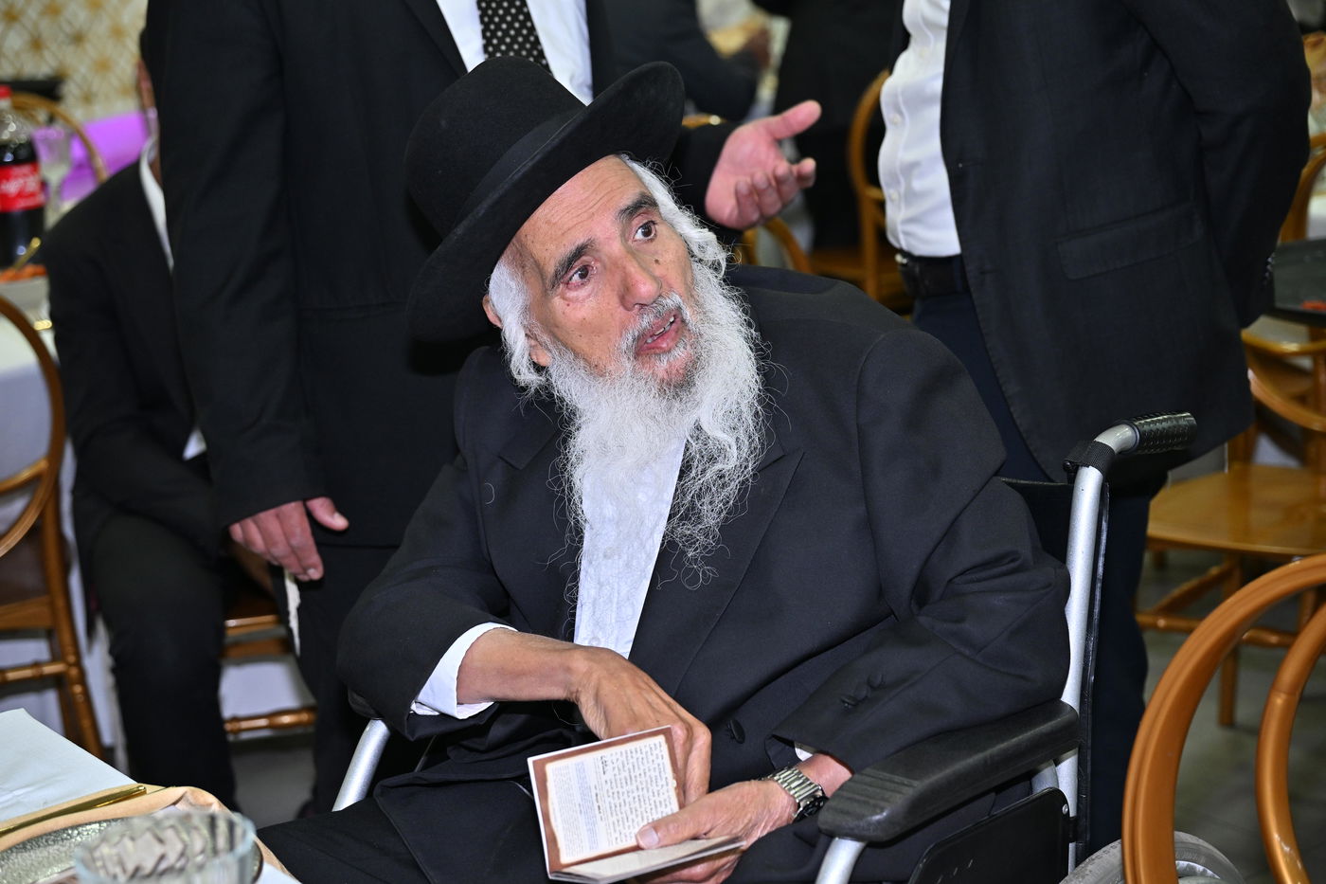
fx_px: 2246
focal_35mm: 61
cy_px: 442
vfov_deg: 22.3
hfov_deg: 32.9
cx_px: 663
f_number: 4
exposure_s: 1/200
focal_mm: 61
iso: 800
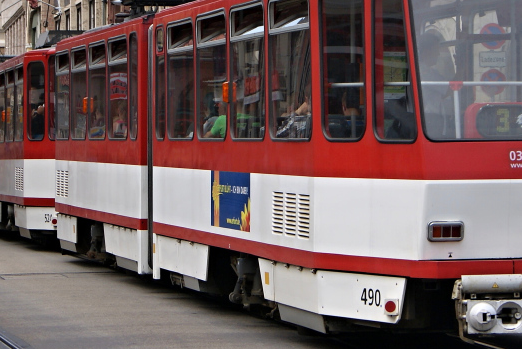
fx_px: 2442
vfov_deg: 8.2
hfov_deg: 12.2
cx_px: 249
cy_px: 36
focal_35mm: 168
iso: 100
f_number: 7.1
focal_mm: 45
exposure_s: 1/200
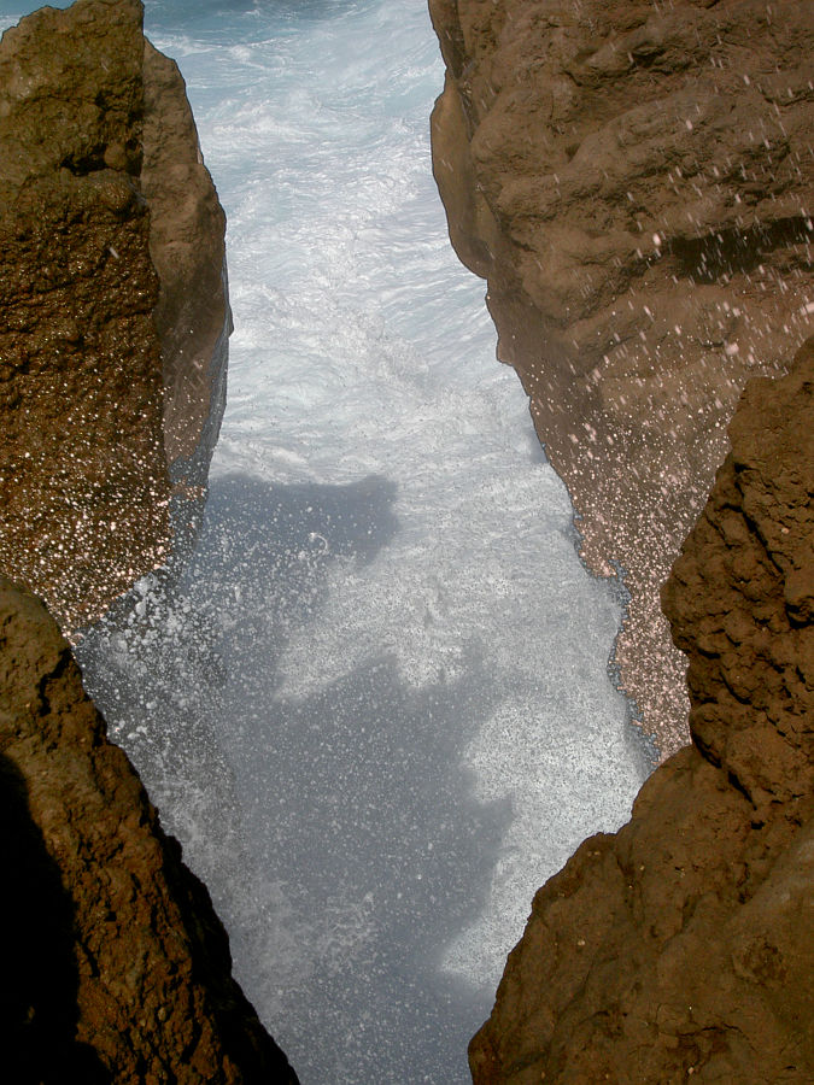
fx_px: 2352
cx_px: 407
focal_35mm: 75
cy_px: 542
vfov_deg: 26.0
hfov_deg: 19.6
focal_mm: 12.4
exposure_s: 1/400
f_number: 7.1
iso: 50
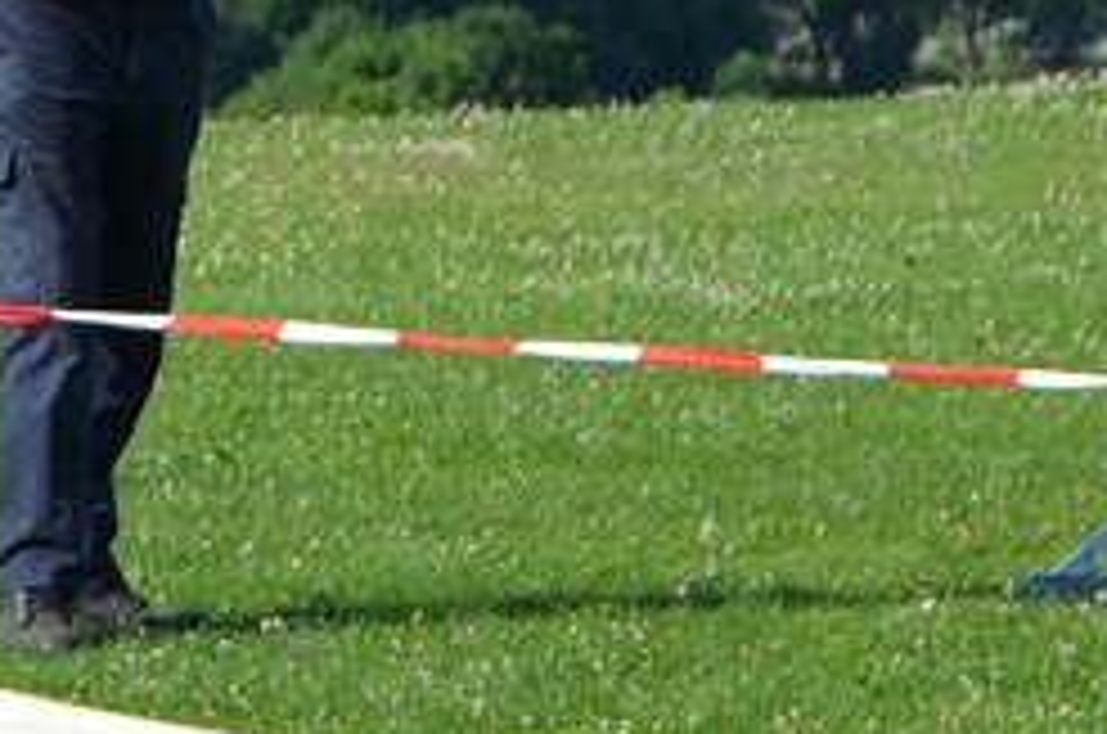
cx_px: -144
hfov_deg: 8.1
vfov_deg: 5.4
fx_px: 7795
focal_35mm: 254
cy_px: 612
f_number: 7.1
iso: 400
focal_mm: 52
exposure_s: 1/1600
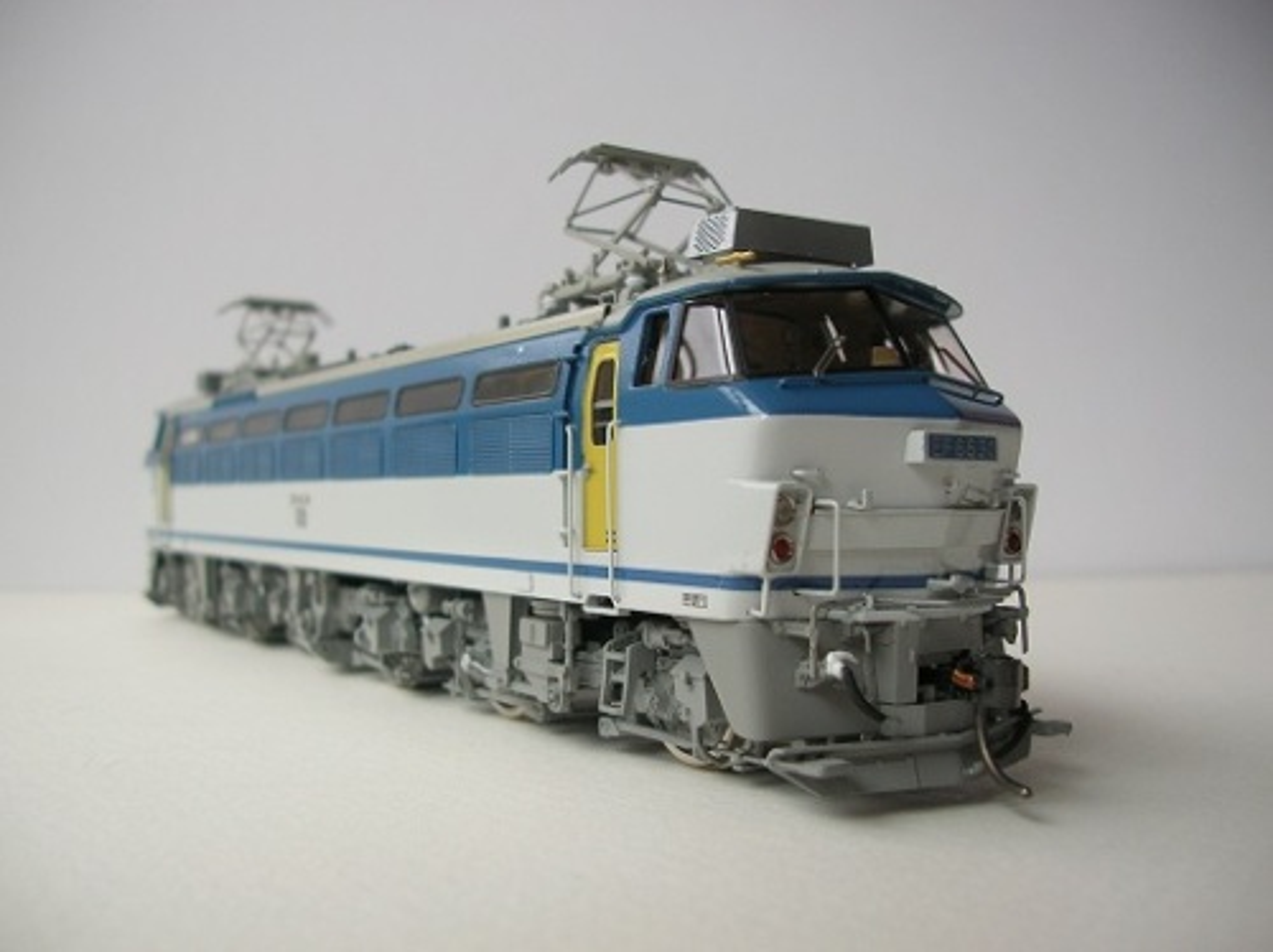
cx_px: 636
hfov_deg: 52.7
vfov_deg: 40.6
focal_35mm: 35
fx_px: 1286
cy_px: 476
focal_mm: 5.8
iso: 50
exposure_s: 1/95
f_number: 2.8
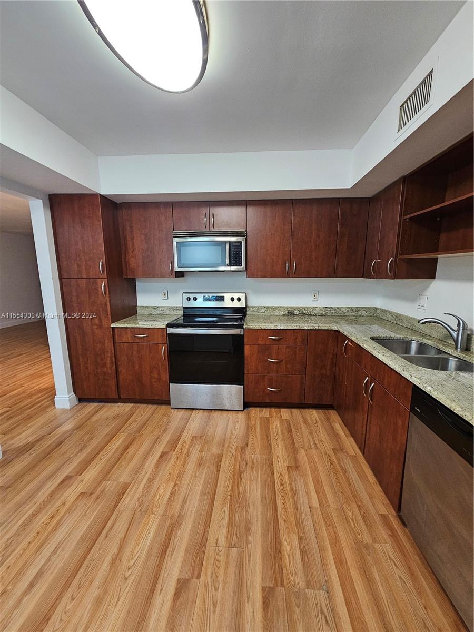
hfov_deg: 89.9
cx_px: 237
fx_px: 237
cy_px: 316
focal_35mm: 13
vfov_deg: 106.2
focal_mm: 2.2
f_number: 2.2
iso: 400
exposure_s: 1/30
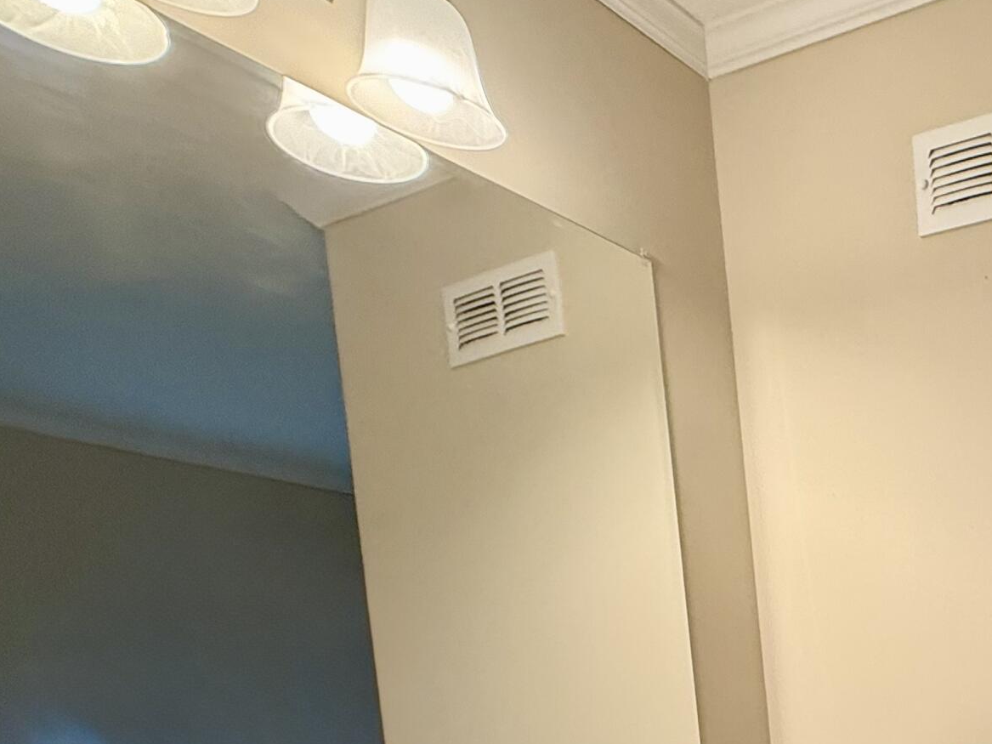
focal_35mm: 36
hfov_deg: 36.2
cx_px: 1259
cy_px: 869
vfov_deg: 33.2
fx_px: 1032
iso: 250
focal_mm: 2.22
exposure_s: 1/60
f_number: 2.2
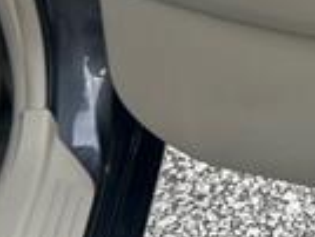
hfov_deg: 14.3
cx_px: 541
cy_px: -178
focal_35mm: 124
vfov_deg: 11.2
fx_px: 1130
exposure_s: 1/292
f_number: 1.5
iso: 40
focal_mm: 5.7
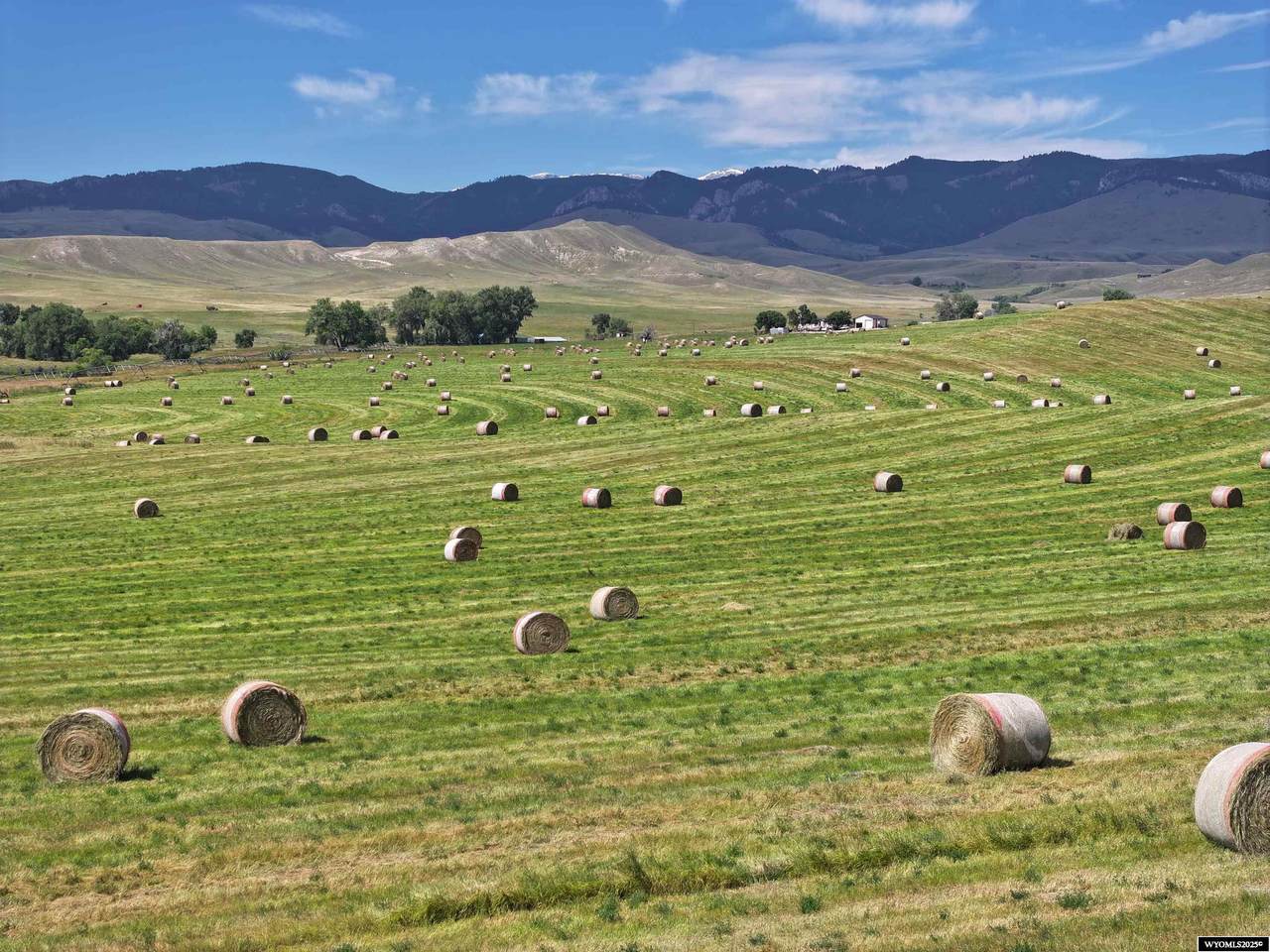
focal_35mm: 70
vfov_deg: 21.0
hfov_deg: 27.8
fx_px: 2568
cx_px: 635
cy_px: 476
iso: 100
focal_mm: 19.35
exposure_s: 1/1250
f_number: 2.8
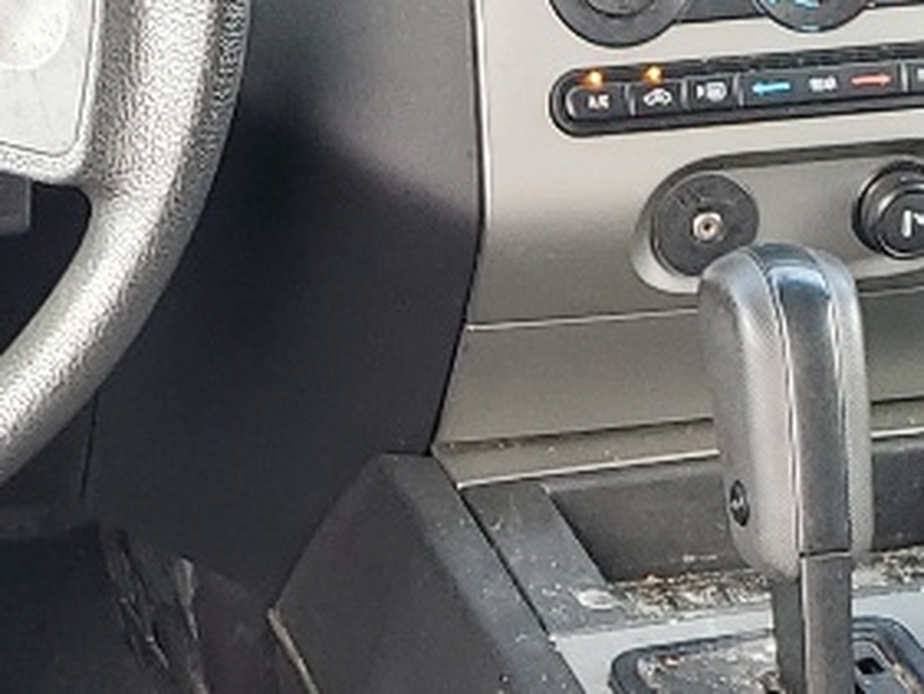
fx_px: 3952
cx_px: 441
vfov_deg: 9.7
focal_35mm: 148
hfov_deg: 13.3
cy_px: 1049
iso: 50
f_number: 1.5
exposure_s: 1/60.2
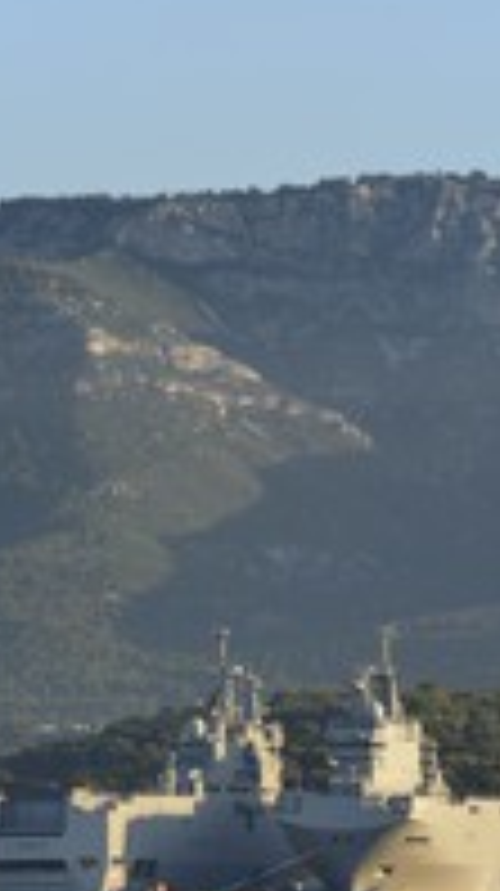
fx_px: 10492
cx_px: -122
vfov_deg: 4.9
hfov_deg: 2.7
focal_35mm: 444
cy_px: 598
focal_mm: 200
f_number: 5.6
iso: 200
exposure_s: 1/640
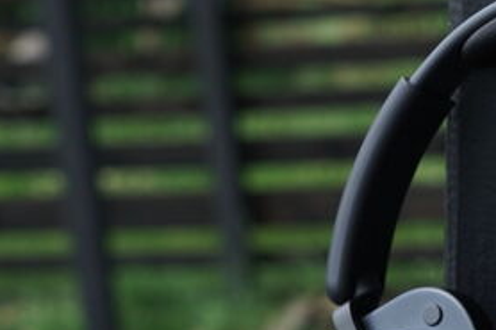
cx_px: 464
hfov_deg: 13.6
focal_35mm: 149
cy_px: 360
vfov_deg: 9.1
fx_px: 2052
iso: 160
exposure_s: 1/125
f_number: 6.3
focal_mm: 50
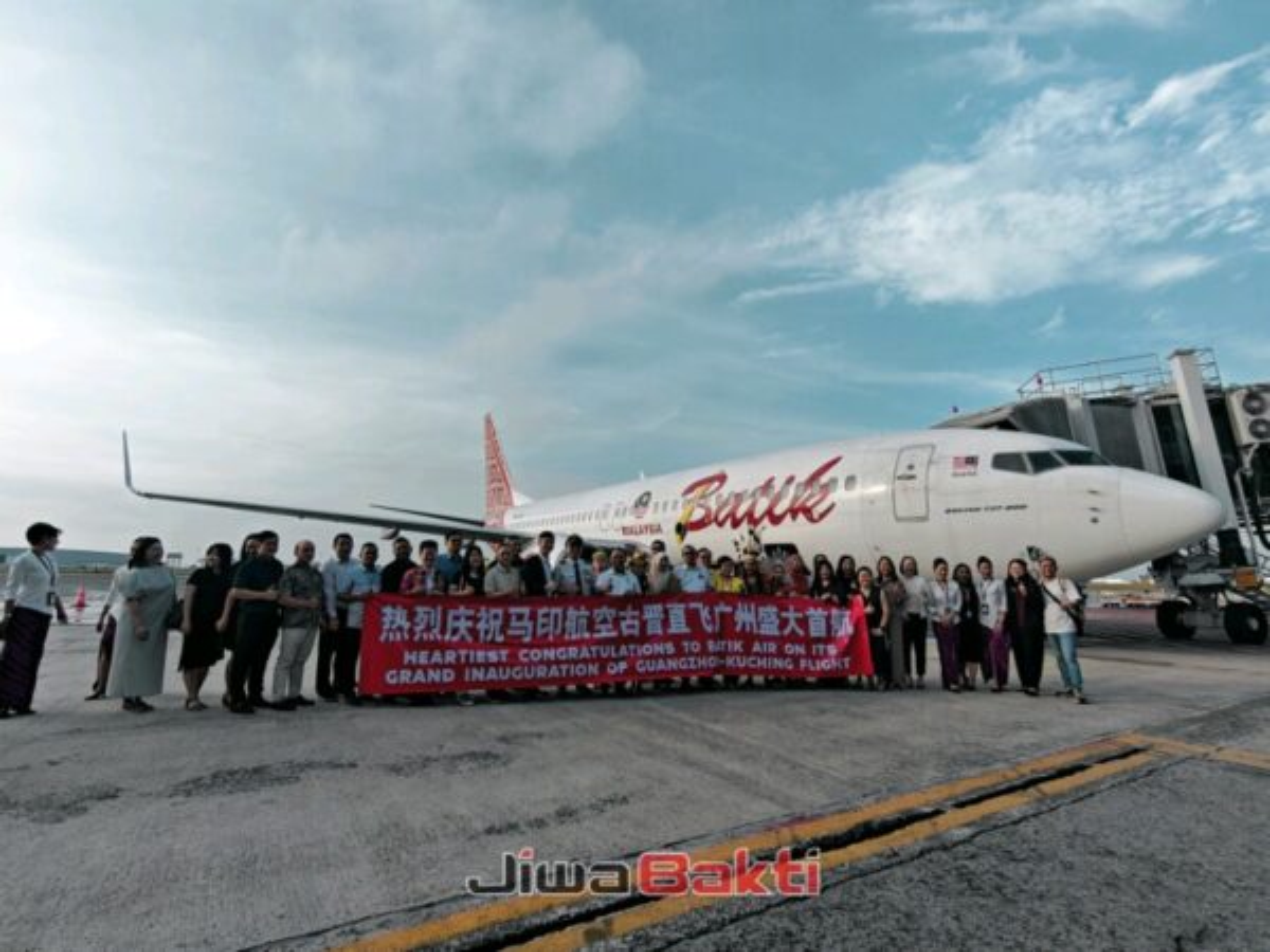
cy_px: 476
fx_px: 587
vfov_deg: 78.1
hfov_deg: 94.5
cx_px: 635
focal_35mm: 16
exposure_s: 1/769
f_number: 2
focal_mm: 1.82
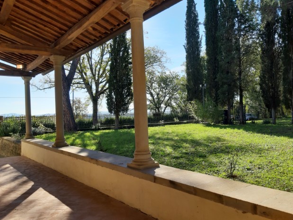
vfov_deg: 49.8
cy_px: 107
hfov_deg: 63.4
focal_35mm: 28
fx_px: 237
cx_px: 144
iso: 40
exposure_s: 1/580
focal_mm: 3.93
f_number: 1.7
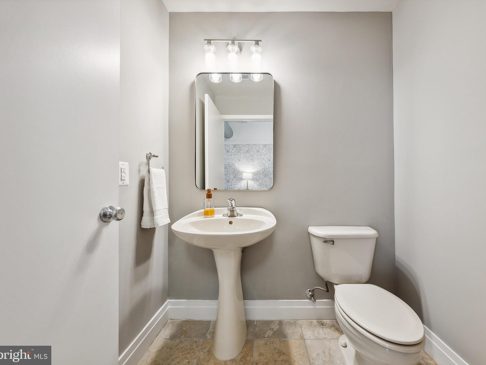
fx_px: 183
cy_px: 182
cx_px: 266
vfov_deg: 89.9
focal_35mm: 13
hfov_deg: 105.9
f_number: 7.1
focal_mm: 12
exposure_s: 1/20
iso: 640
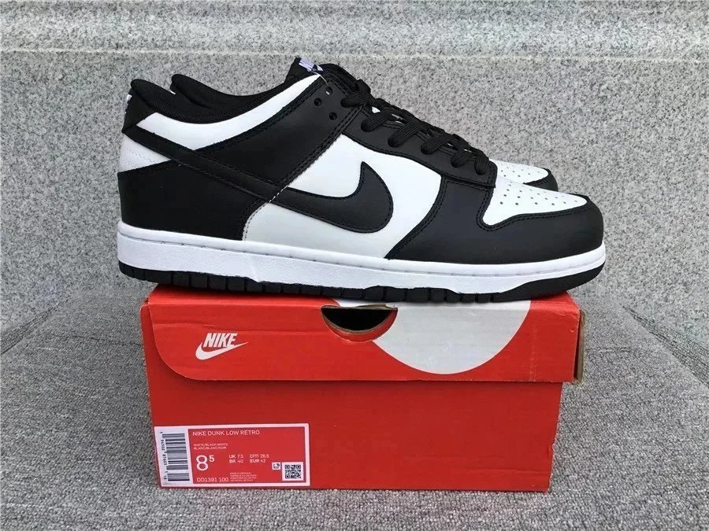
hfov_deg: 58.4
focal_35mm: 31
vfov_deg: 45.4
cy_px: 266
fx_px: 635
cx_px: 354
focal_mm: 3.3
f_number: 2.4
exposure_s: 1/791
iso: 25
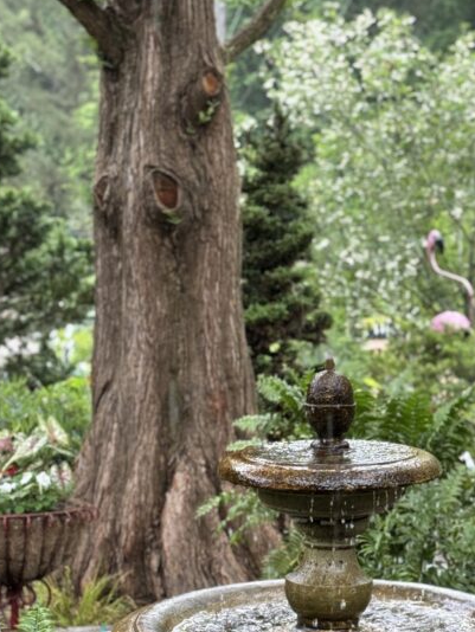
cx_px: 421
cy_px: 432
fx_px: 1682
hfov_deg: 15.9
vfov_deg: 21.2
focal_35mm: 92
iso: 100
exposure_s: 1/83
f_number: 1.78
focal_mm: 6.76
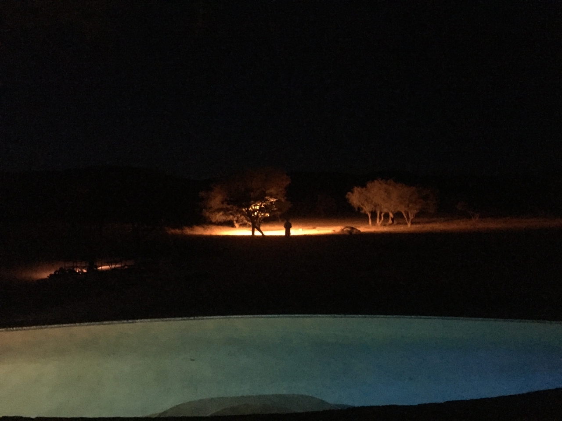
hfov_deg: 61.7
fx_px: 471
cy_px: 210
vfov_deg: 48.2
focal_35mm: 29
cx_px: 281
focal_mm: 4.15
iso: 2000
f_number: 2.2
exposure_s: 1/17
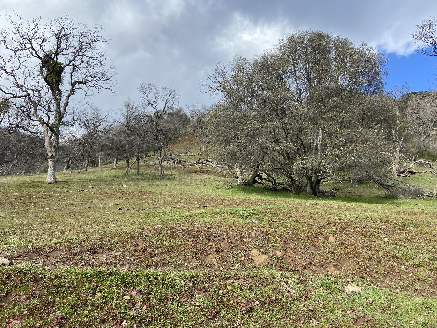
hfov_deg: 67.3
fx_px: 328
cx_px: 218
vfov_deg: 53.1
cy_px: 164
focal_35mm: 26
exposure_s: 1/1412
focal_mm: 4.25
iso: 32
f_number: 1.8
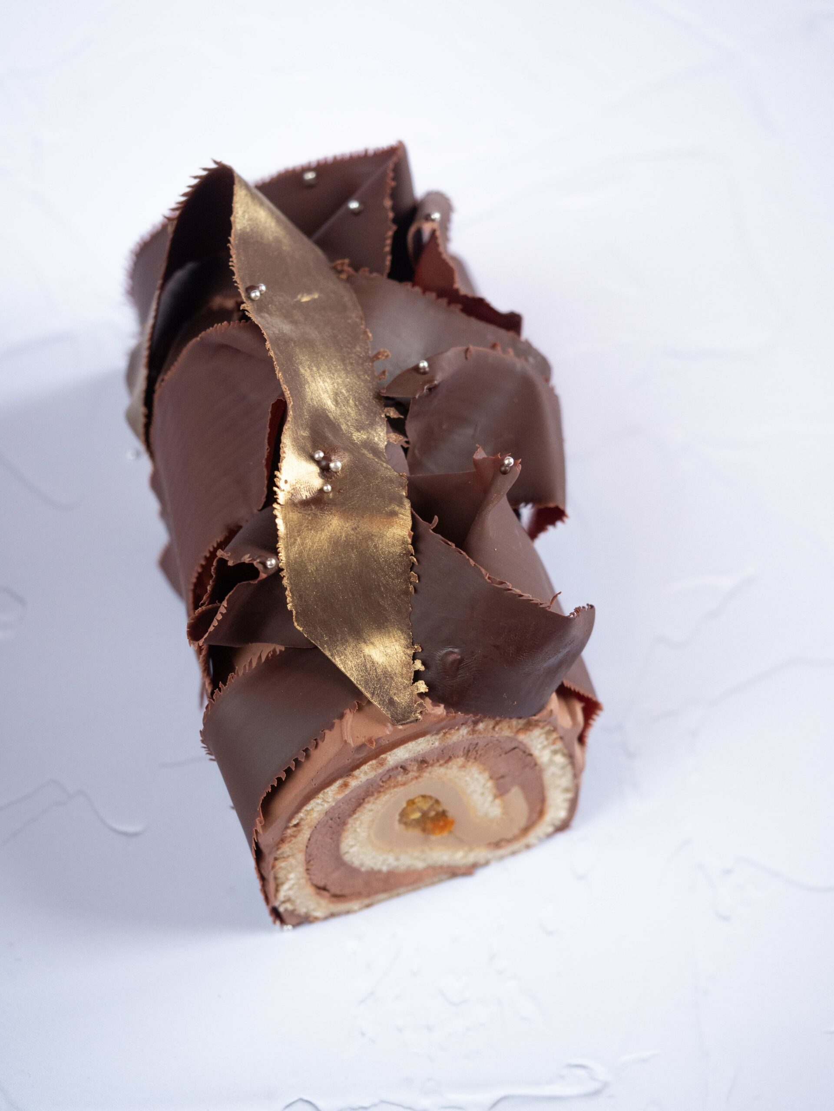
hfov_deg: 12.3
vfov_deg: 16.4
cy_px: 556
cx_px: 417
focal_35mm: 120
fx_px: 3855
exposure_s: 1/160
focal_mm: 60
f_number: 2.8
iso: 800
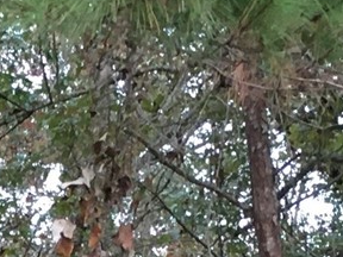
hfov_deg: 9.4
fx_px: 2041
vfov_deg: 6.7
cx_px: -148
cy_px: 677
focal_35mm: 206
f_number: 2.2
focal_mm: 4.15
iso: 80
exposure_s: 1/30
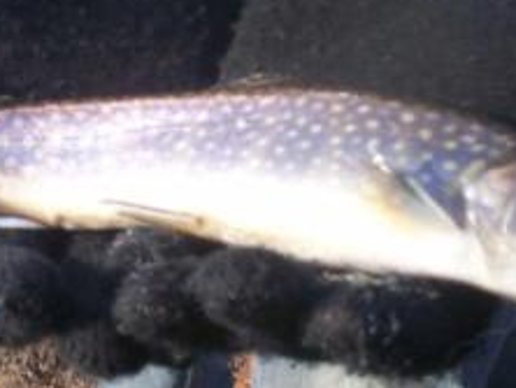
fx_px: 1209
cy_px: 159
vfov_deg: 18.2
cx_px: 214
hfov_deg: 24.1
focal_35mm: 81
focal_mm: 6
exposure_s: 1/150
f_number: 4.5
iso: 100
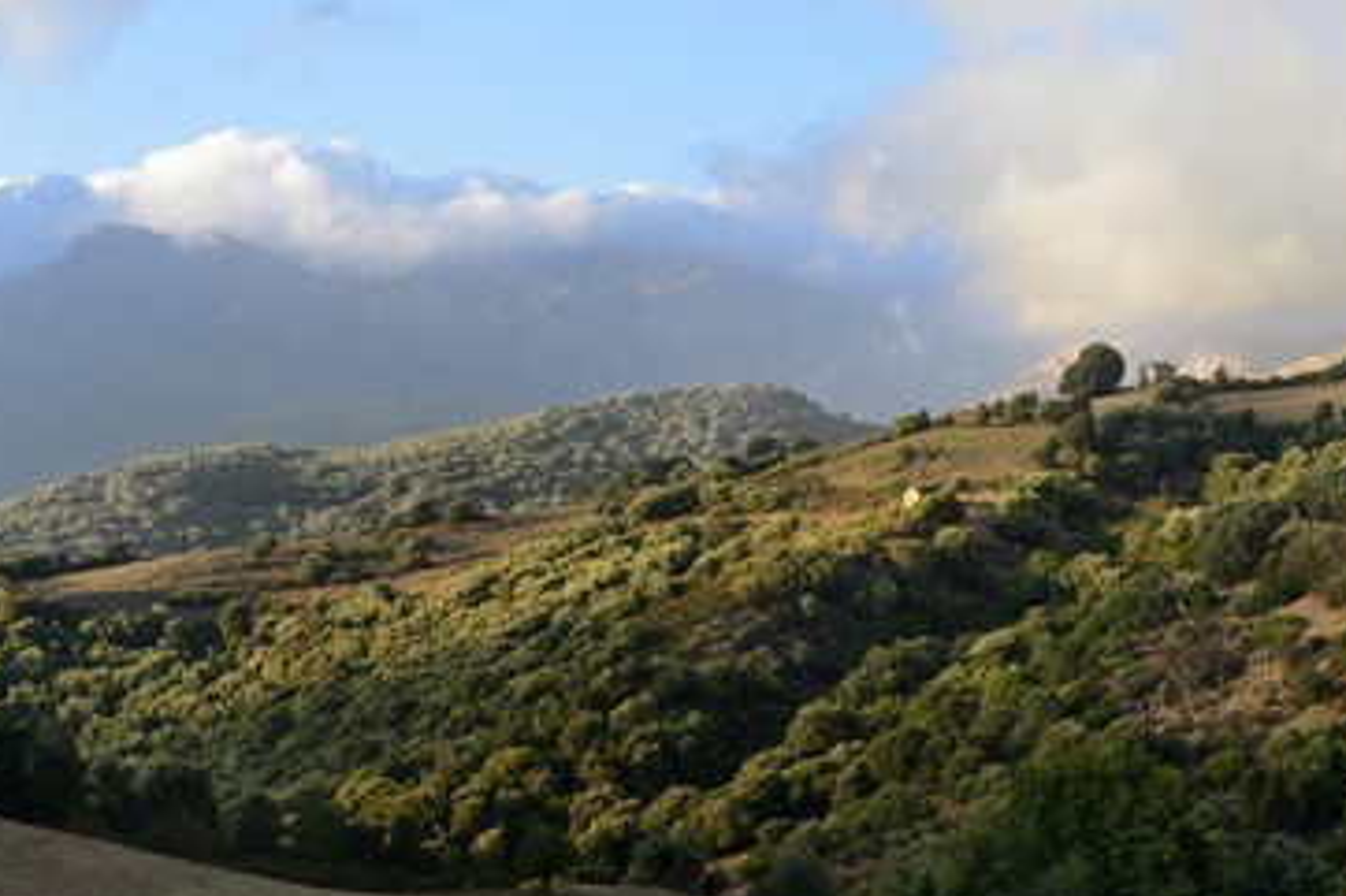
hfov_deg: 30.9
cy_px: 487
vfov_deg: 20.9
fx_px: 2429
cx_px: 755
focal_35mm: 65
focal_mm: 56
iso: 200
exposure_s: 1/125
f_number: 7.1
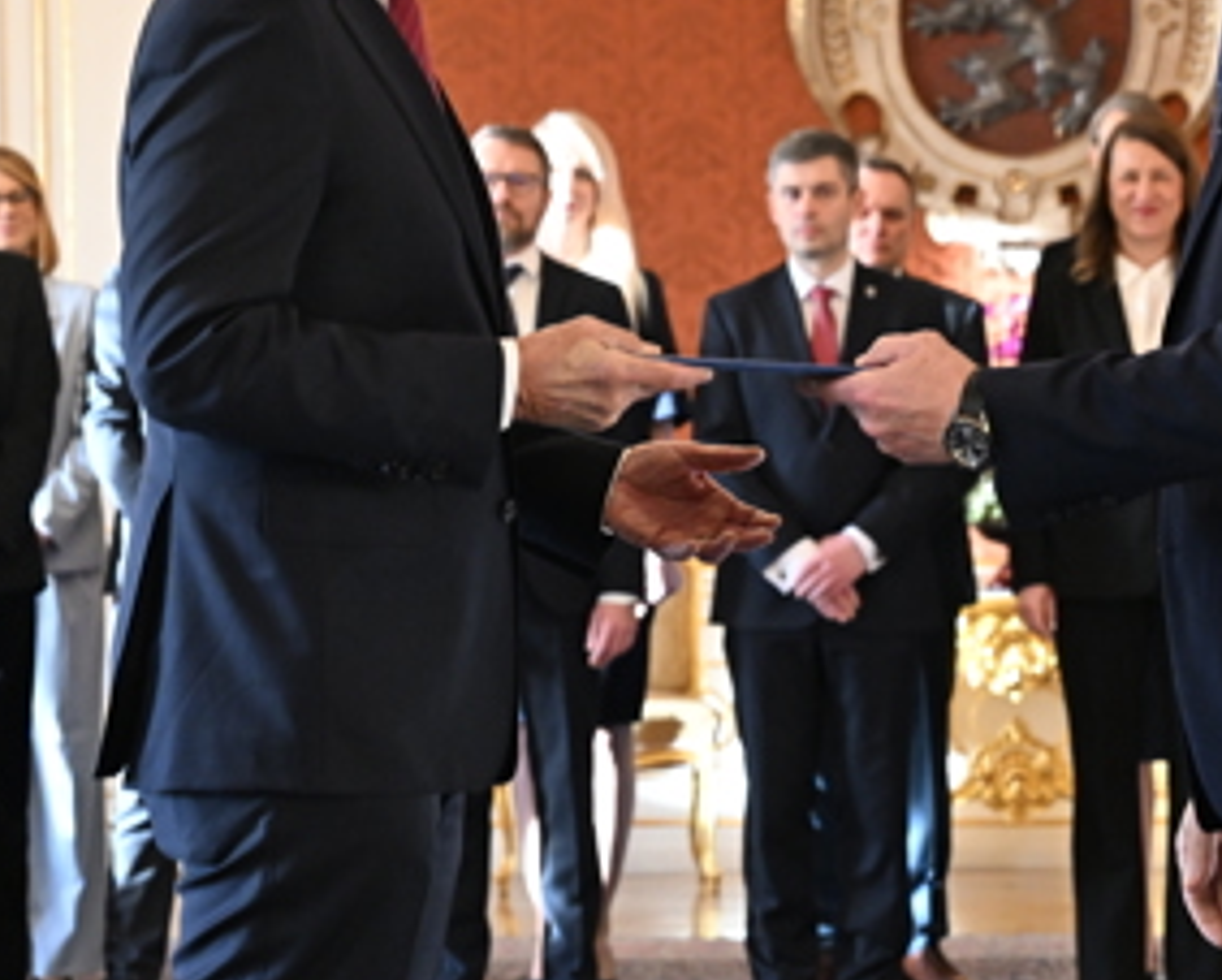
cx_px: 151
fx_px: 5793
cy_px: 237
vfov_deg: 9.7
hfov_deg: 12.0
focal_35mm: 160
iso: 3200
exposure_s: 1/250
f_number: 5.6
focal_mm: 70
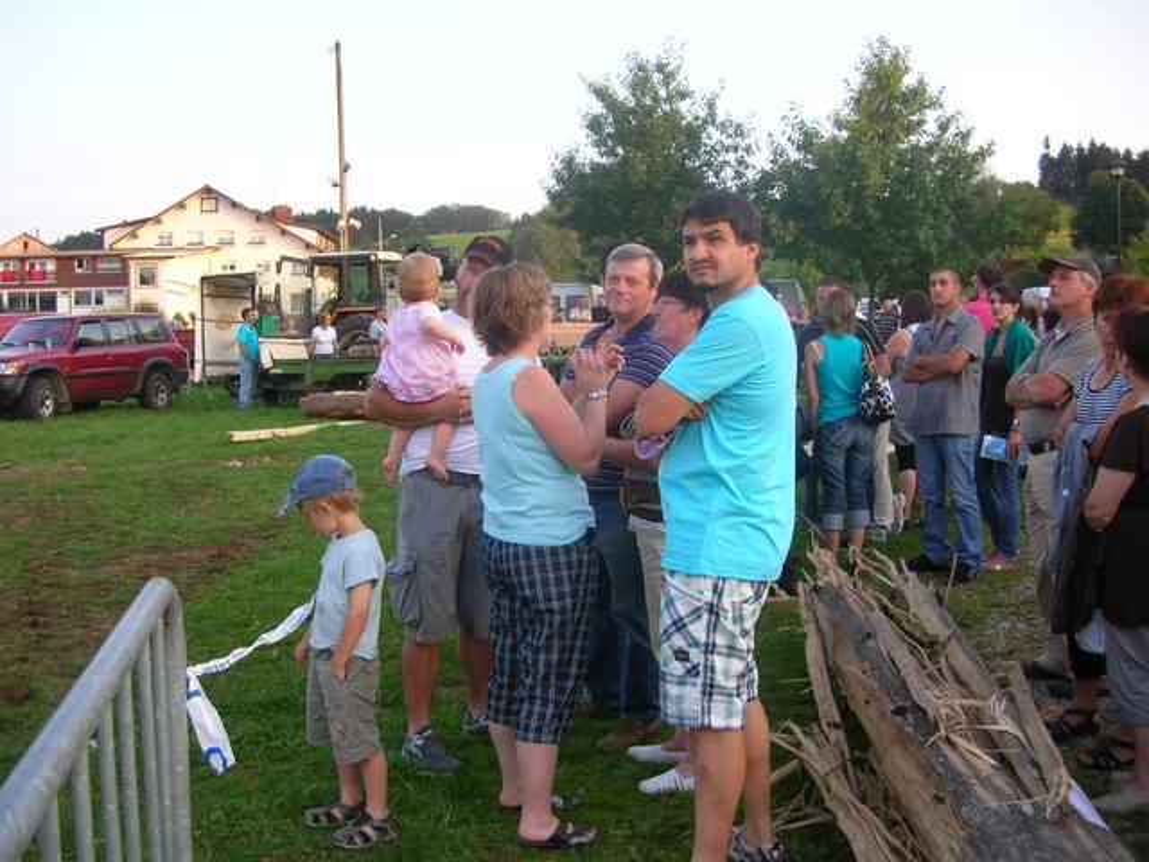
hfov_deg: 52.6
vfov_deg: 40.7
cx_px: 574
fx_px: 1162
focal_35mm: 35
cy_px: 431
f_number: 2.8
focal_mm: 5.8
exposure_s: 1/67.2
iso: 50
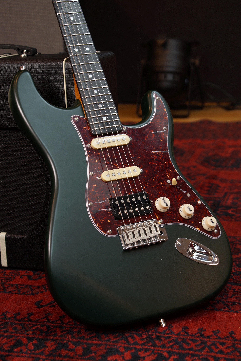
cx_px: 120
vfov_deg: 29.9
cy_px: 180
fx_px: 678
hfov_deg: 20.2
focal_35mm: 68
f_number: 5
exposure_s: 1/15
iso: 100
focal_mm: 45
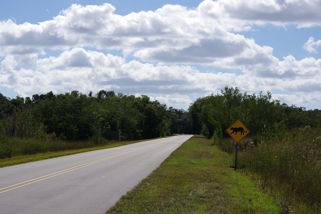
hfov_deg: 24.8
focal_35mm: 82
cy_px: 107
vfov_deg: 16.7
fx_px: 731
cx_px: 160
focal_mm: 55
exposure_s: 1/400
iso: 100
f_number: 10
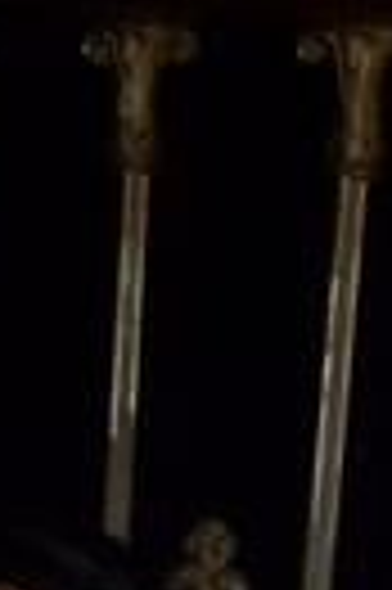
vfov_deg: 15.0
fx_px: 1998
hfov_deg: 10.8
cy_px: 1004
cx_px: 586
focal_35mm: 122
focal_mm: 4.3
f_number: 3.3
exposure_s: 1/60
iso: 400
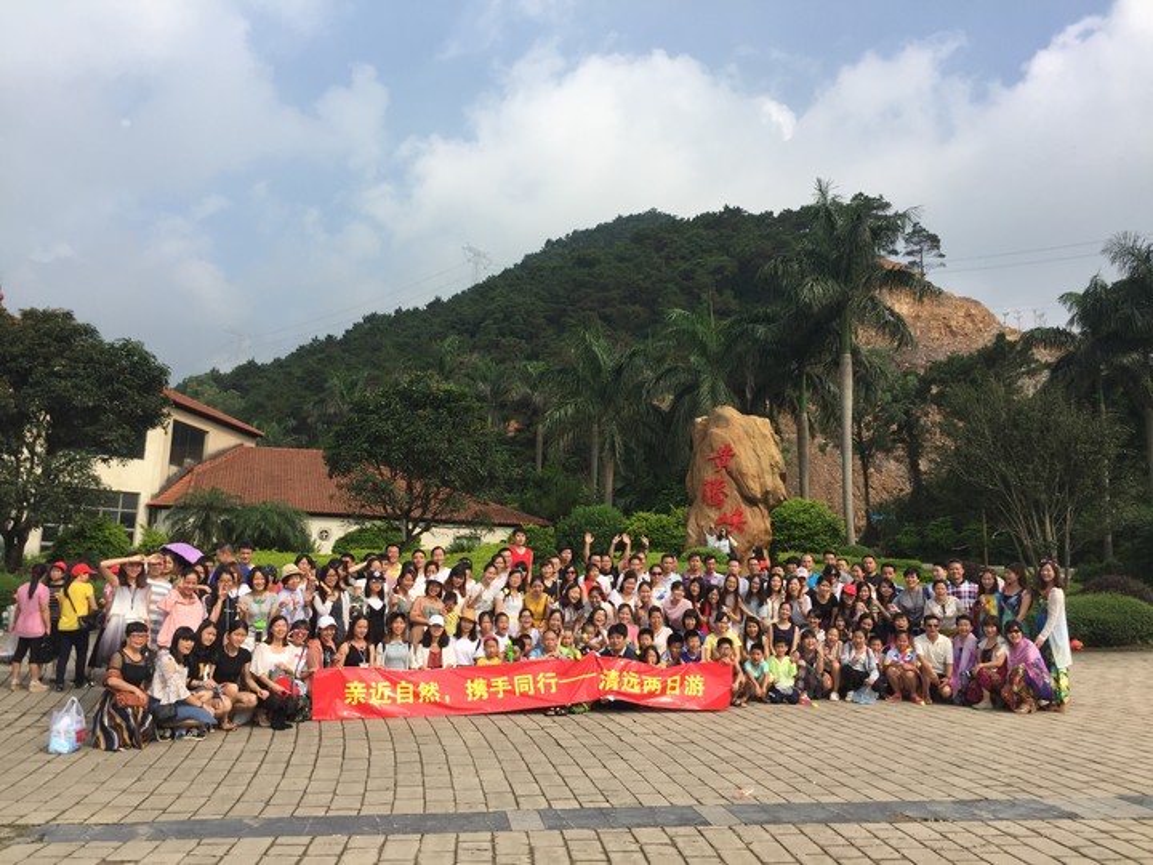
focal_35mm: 29
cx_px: 576
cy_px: 432
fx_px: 966
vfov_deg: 48.2
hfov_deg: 61.7
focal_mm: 4.15
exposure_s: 1/1799
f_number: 2.2
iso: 32
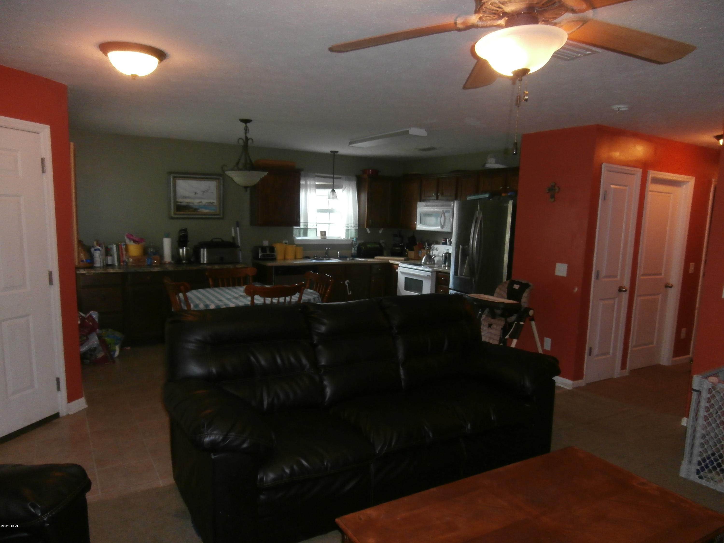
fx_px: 502
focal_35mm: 24
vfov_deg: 56.8
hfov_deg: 71.6
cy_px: 272
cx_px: 362
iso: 200
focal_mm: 4.2
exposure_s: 1/30
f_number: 3
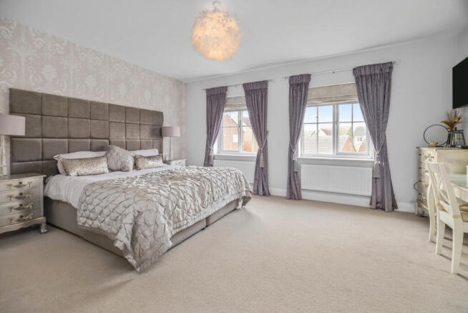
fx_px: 195
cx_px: 234
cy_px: 156
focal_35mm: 15
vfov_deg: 77.4
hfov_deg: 100.4
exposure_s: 1/8
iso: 100
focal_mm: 15
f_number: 8
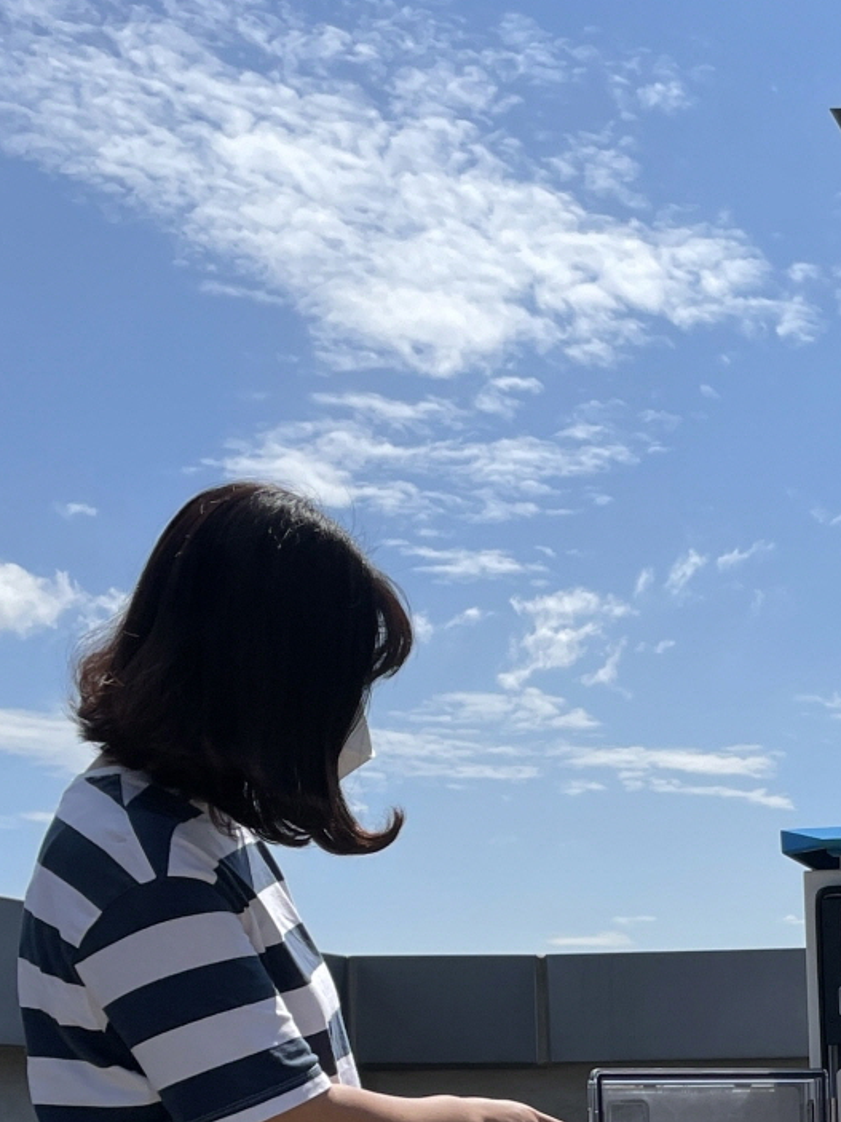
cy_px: 1227
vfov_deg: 24.6
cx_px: 945
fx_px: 2398
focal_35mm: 74
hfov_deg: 19.0
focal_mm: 4.2
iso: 32
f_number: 1.6
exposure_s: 1/5291
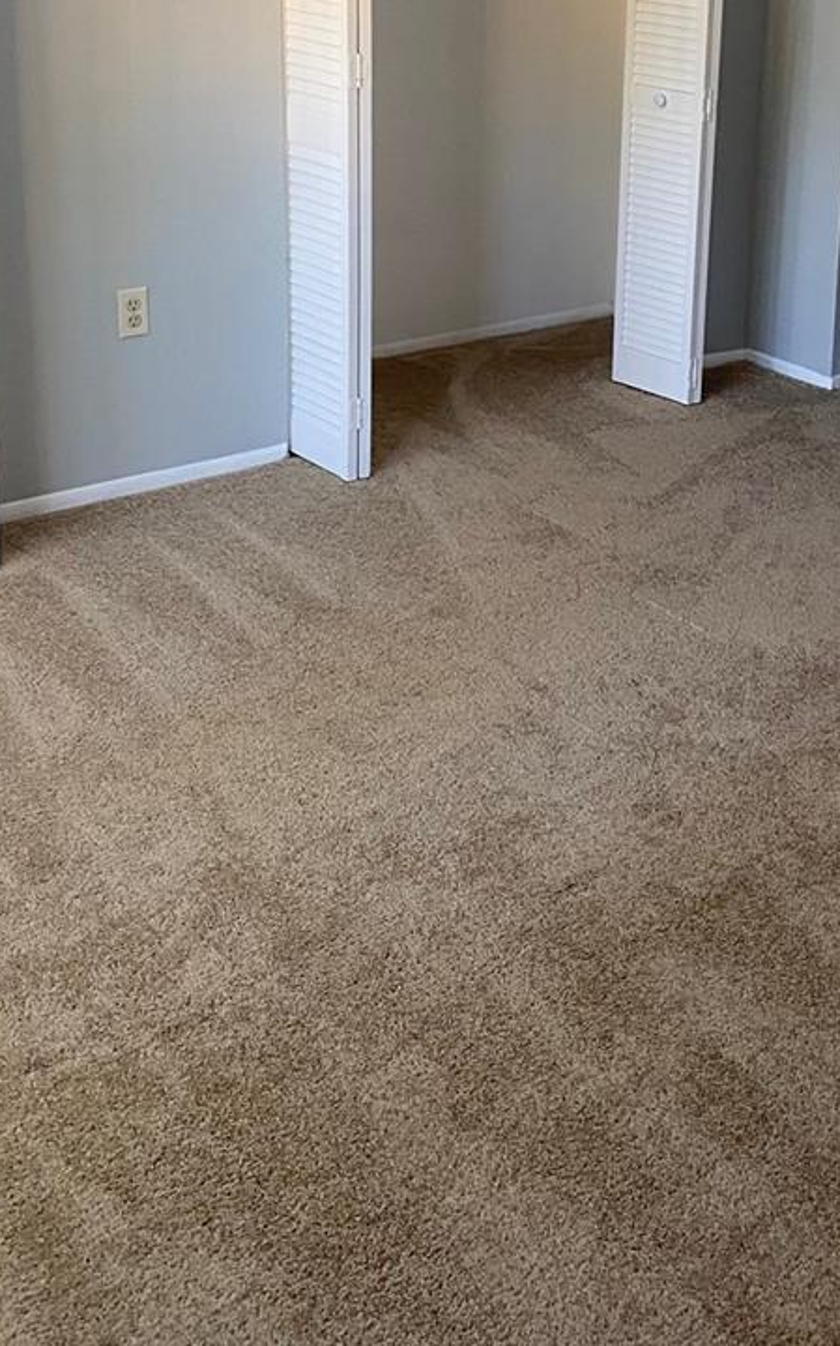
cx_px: 640
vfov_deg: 42.0
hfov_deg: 27.6
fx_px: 1686
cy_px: 315
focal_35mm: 46
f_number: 1.8
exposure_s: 1/60
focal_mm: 4.25
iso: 200
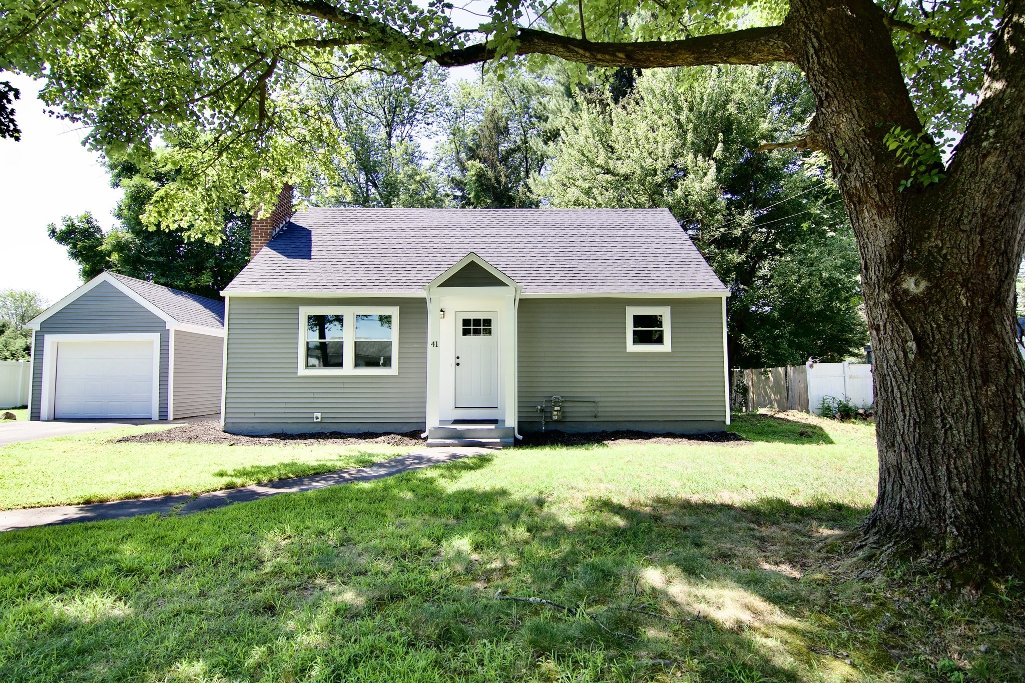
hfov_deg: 95.0
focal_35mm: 16
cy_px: 342
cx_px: 512
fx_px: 470
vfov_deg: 72.0
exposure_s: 1/250
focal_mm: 11
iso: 320
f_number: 7.1
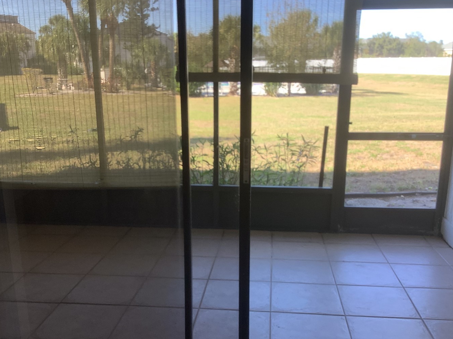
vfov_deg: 38.6
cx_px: 225
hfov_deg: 50.2
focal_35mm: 37
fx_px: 484
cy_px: 194
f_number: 2.4
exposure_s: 1/120
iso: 50
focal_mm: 3.3
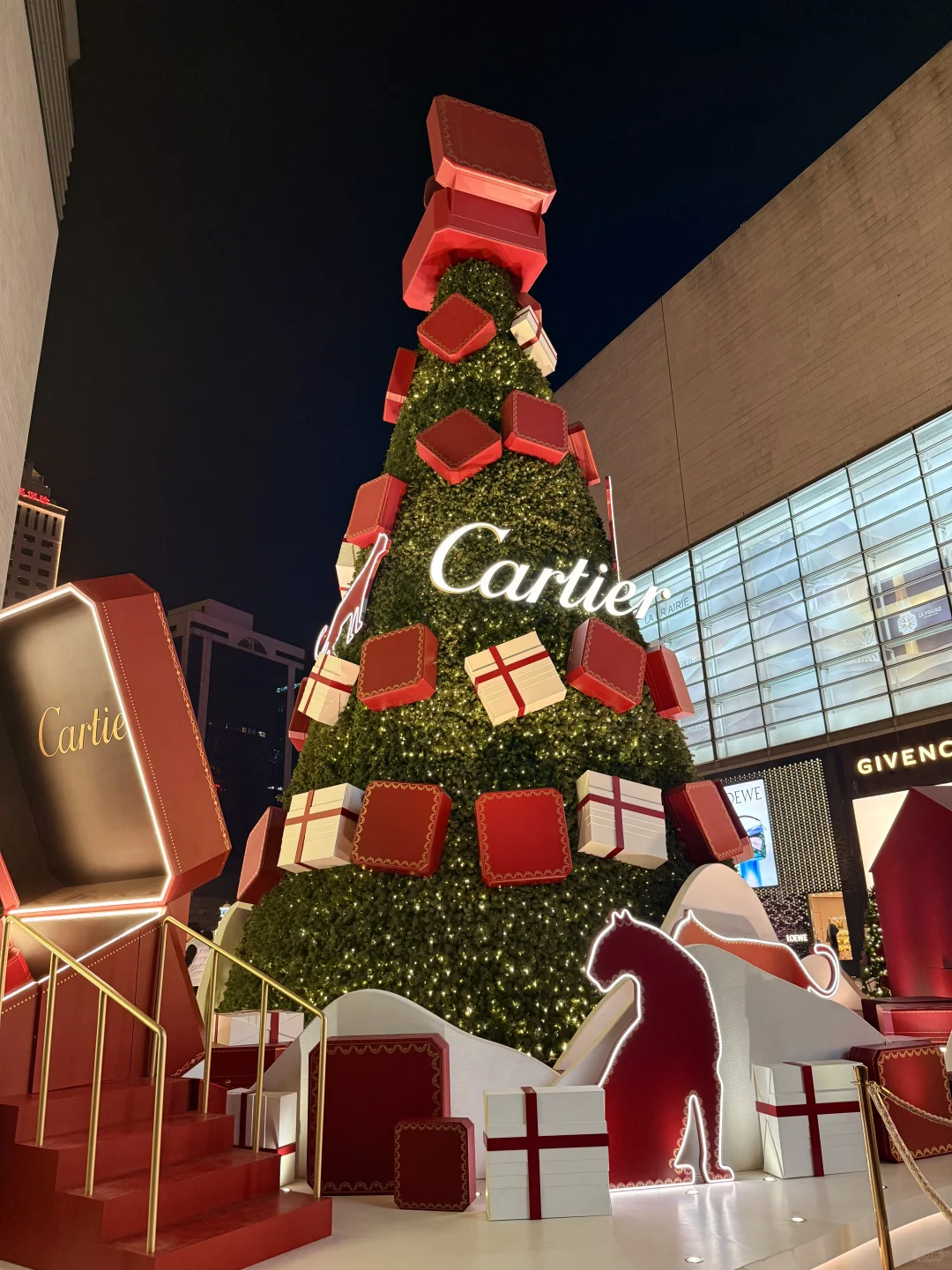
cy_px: 635
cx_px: 476
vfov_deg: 71.6
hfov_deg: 56.8
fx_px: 880
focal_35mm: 24
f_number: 1.78
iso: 320
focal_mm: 6.76
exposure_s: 1/59
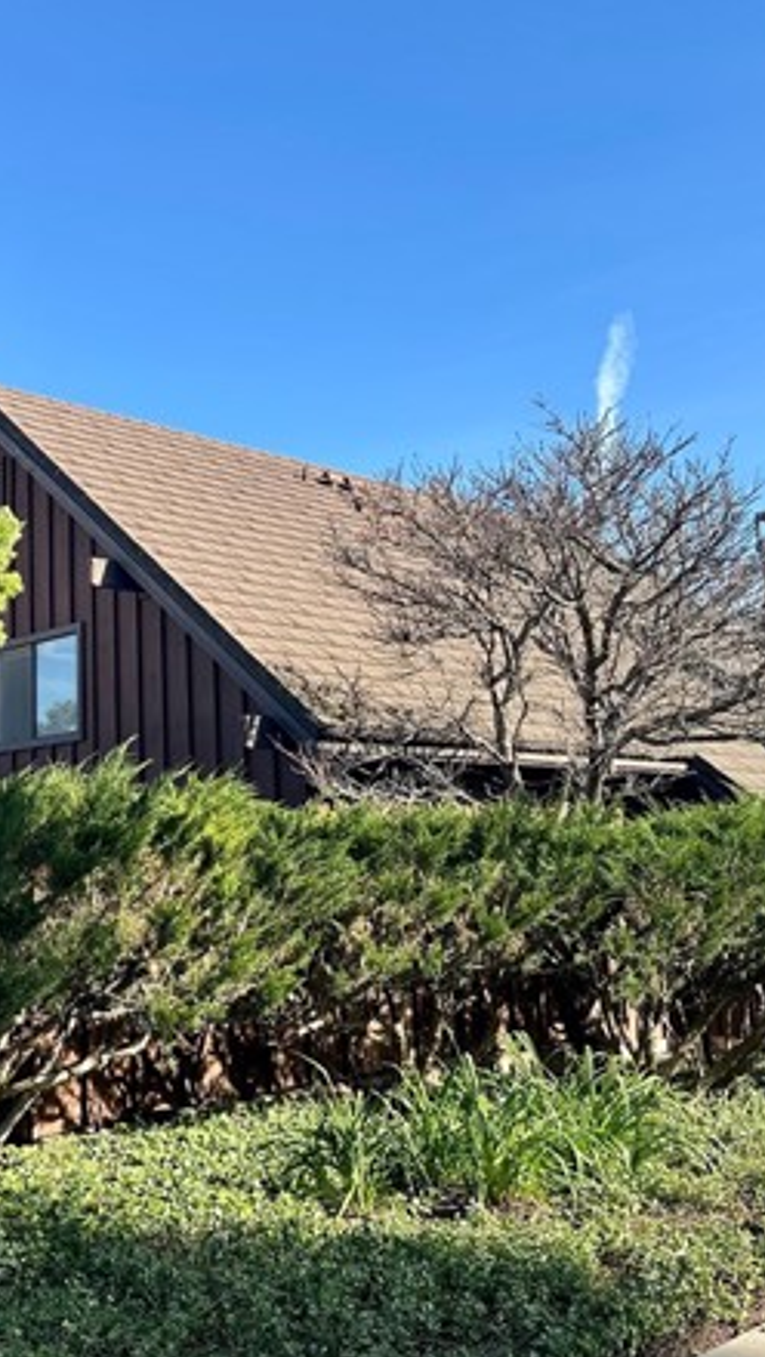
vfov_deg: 52.7
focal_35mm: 38
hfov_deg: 30.8
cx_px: 219
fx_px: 1368
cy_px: 629
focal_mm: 6.86
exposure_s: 1/1845
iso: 80
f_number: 1.78
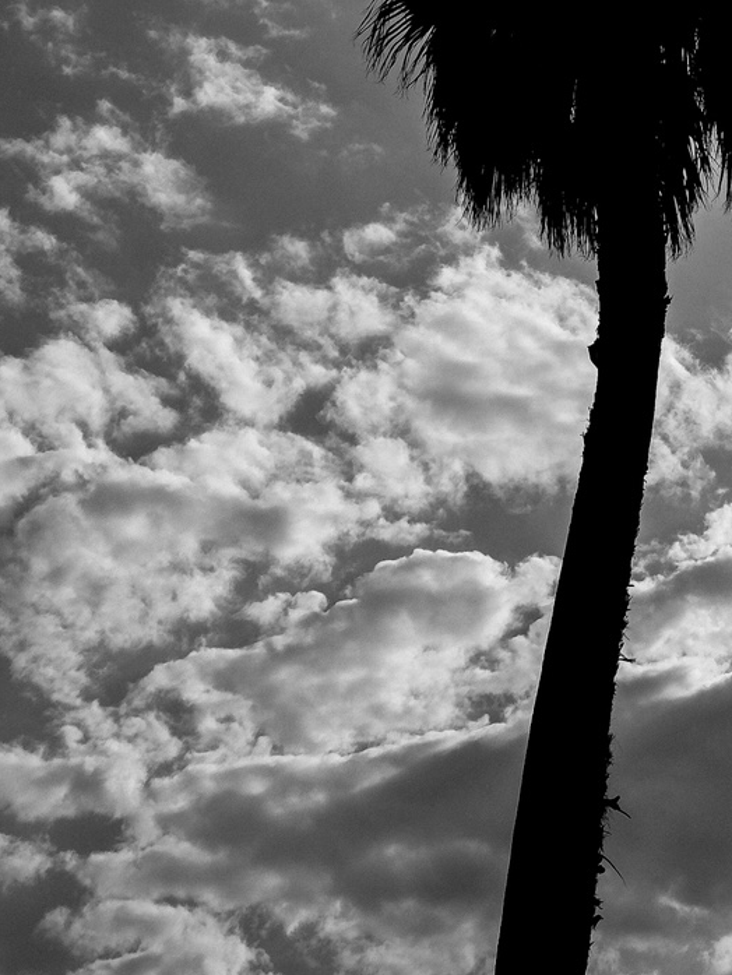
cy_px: 176
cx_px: 598
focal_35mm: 88
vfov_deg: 21.9
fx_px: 2480
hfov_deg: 16.7
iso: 80
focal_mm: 6.76
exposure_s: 1/20000
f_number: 1.8
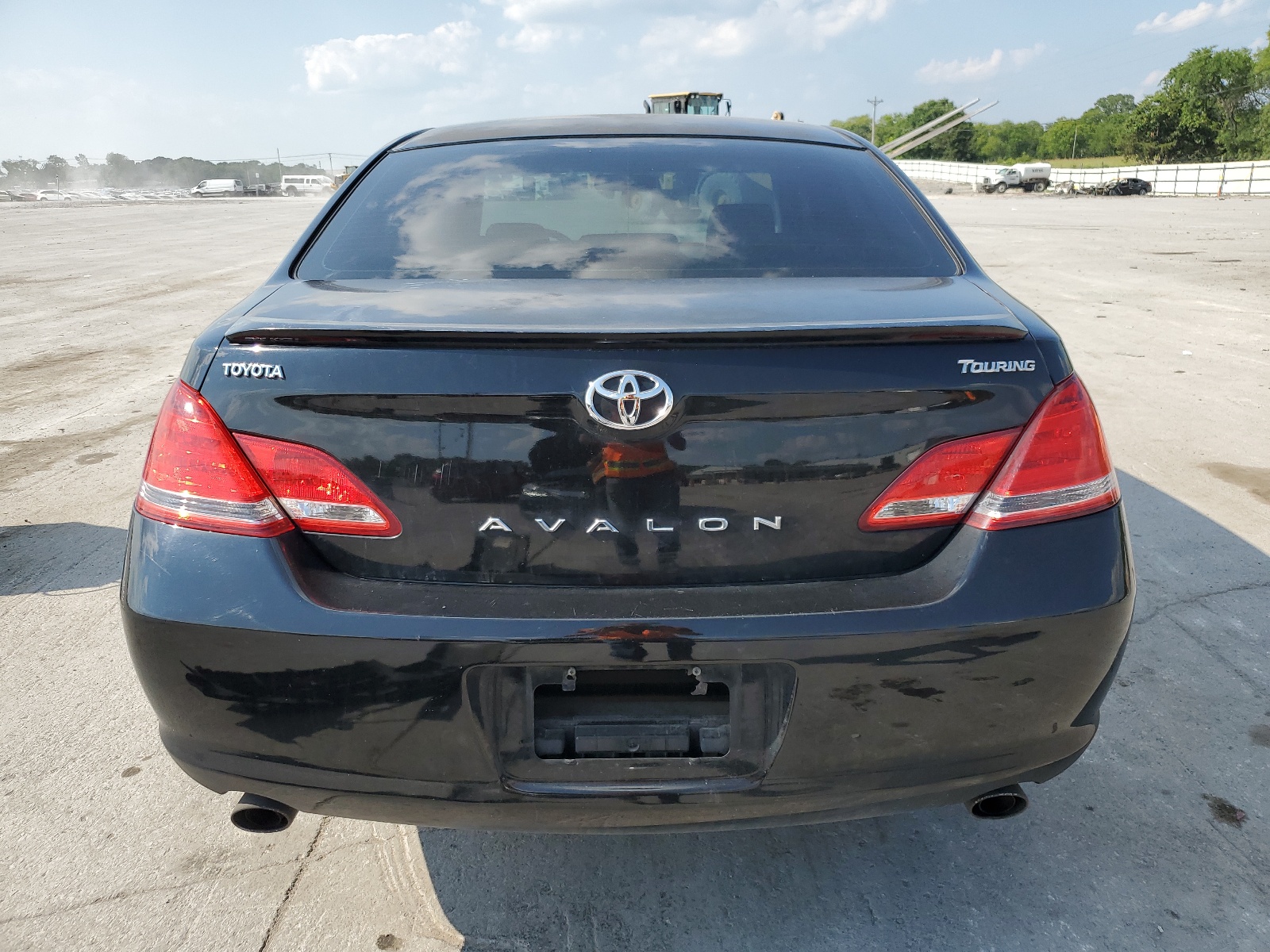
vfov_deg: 53.1
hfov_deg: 67.3
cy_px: 476
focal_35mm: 26
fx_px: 954
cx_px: 635
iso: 50
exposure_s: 1/2500
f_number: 1.5
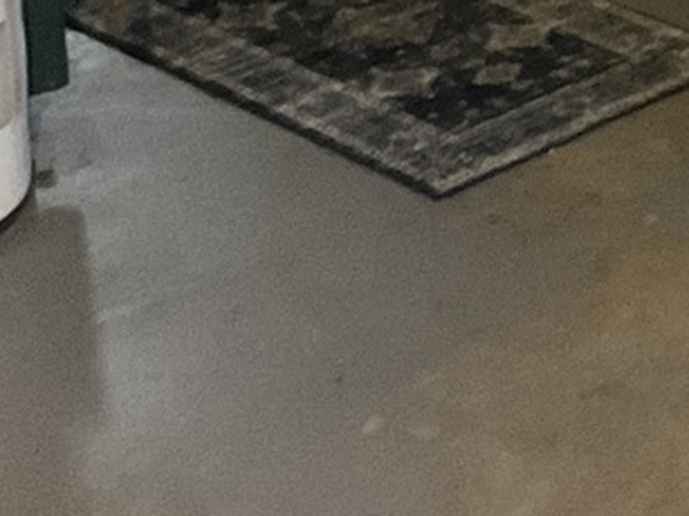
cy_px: -406
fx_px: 2706
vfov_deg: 10.3
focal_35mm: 136
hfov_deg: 13.5
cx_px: 1104
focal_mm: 3
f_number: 1.8
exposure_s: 1/24
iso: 500
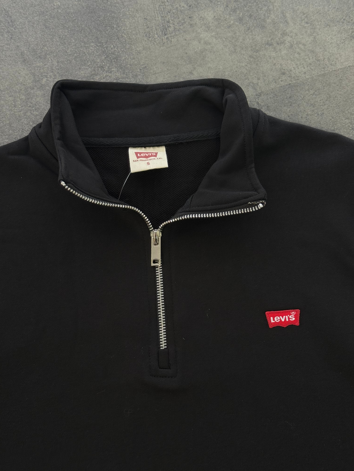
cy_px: 236
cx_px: 177
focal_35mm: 48
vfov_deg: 39.7
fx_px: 654
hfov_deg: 30.3
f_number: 1.78
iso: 80
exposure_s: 1/100
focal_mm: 6.76
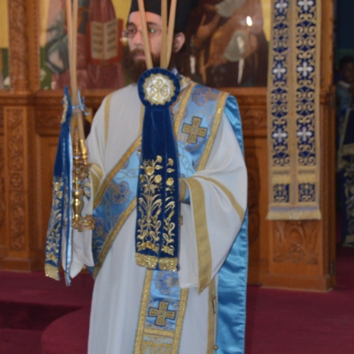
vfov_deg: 15.8
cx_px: 156
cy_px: 194
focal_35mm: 110
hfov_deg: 15.8
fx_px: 1273
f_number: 6.3
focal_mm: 42
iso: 2000
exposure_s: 1/60
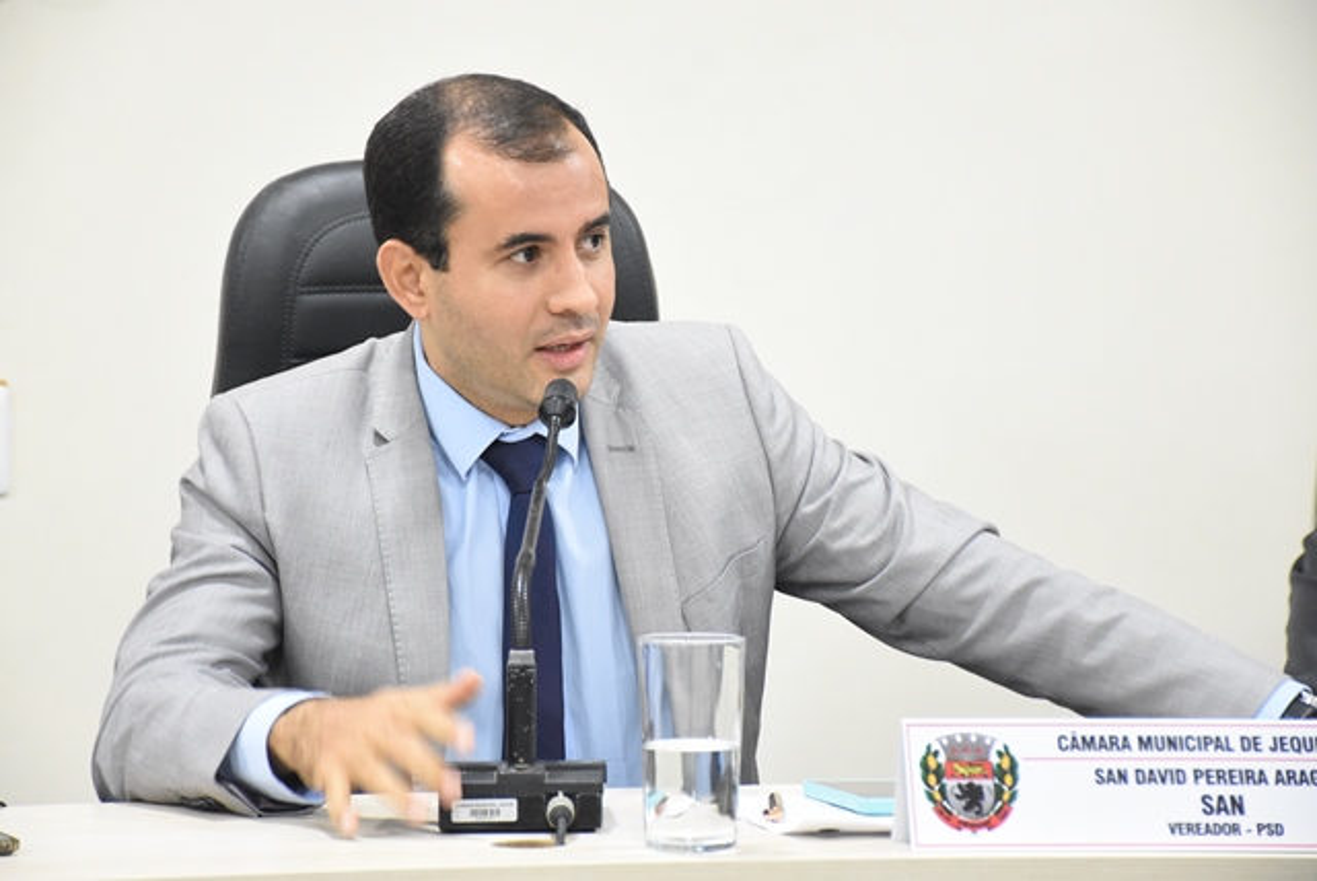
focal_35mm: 142
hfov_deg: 14.4
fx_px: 5218
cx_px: 658
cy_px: 440
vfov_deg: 9.6
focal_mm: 95
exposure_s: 1/40
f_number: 5.3
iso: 4000
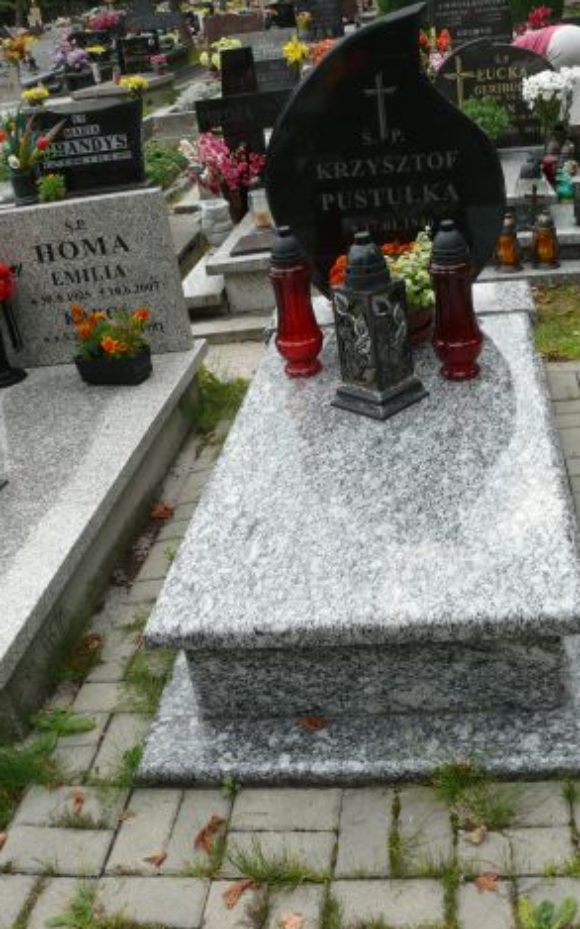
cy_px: 464
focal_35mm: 38
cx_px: 346
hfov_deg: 33.5
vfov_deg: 51.5
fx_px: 961
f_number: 4.5
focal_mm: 7.4
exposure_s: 1/200
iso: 100
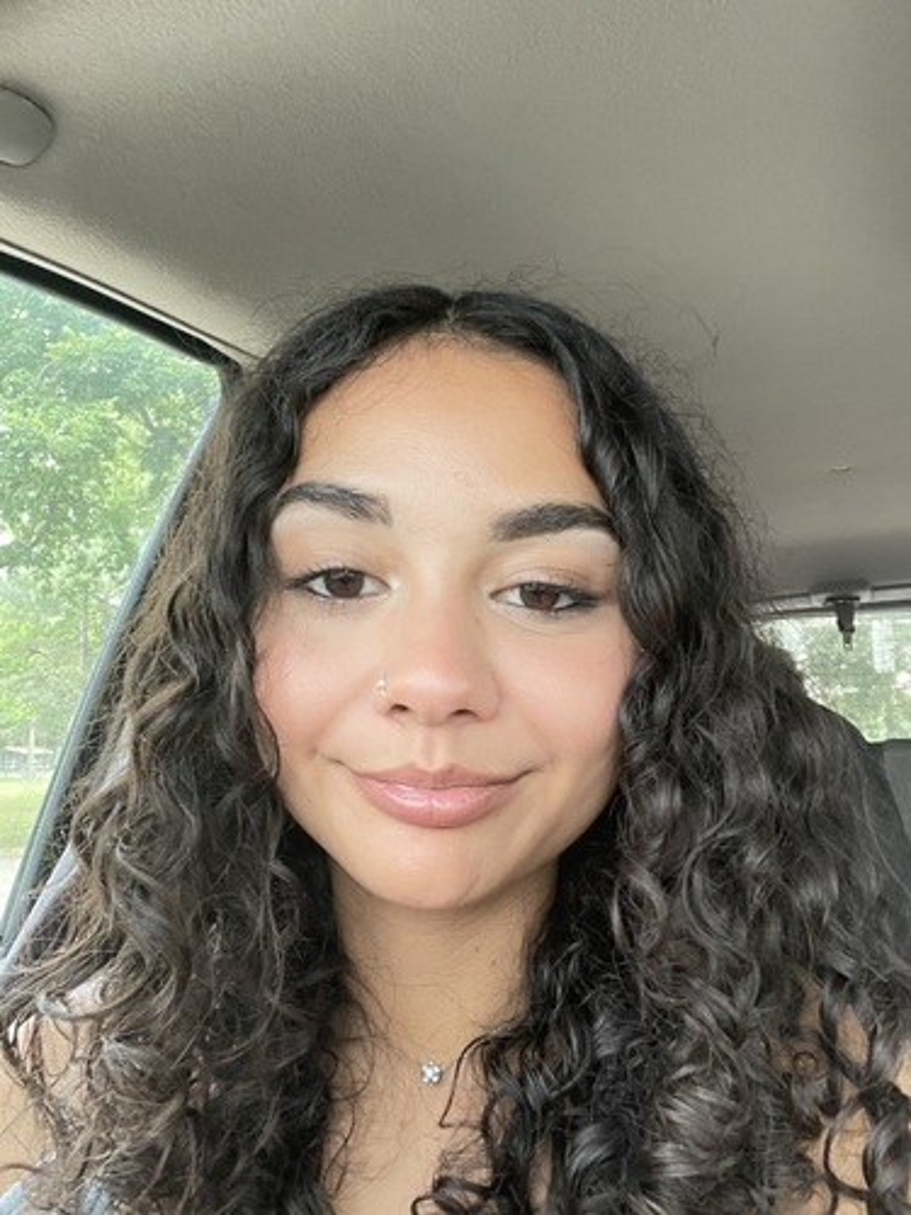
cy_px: 608
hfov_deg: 46.8
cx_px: 456
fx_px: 1053
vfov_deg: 60.0
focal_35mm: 30
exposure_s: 1/60
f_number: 2.2
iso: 250
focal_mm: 2.71
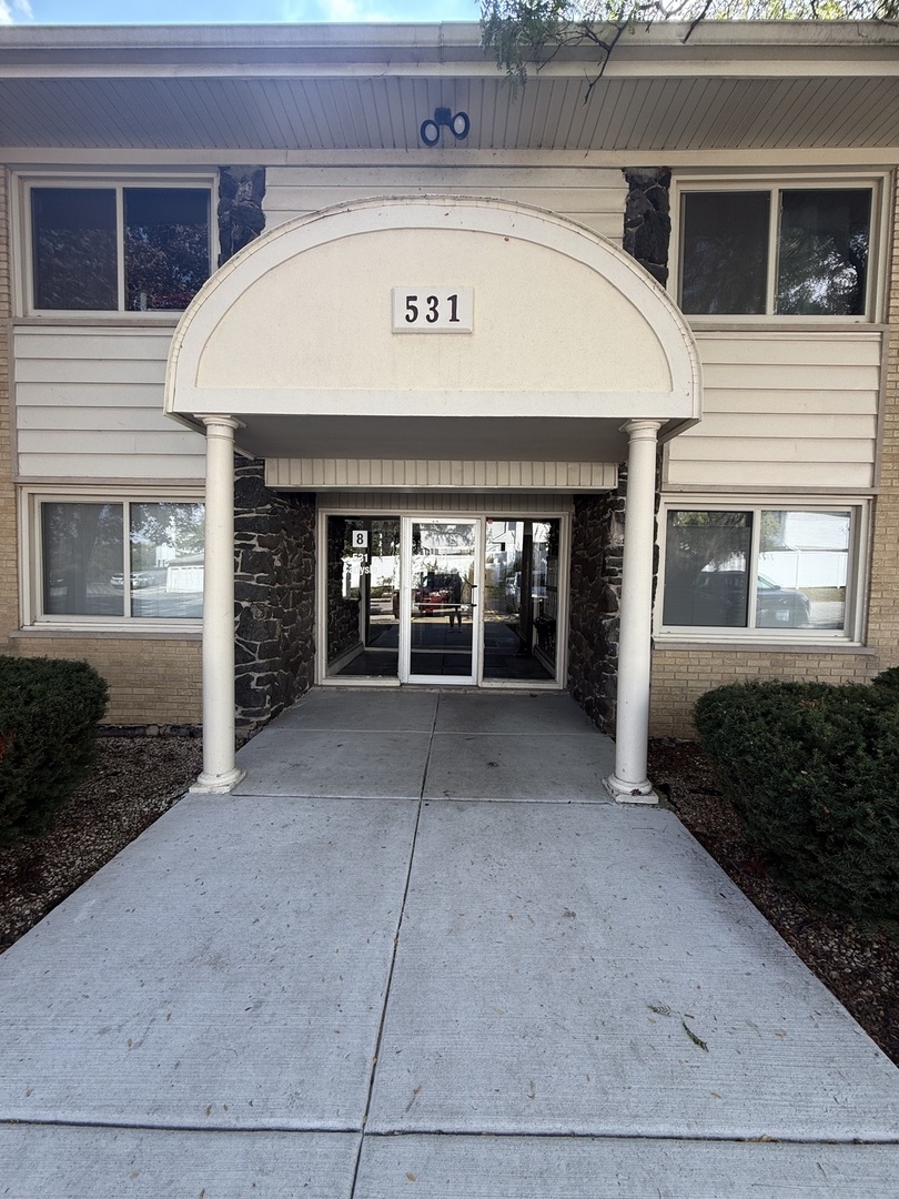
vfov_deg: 102.1
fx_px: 485
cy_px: 600
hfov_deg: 85.7
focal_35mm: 14
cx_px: 450
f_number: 2.2
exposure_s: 1/220
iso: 50
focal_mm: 2.22
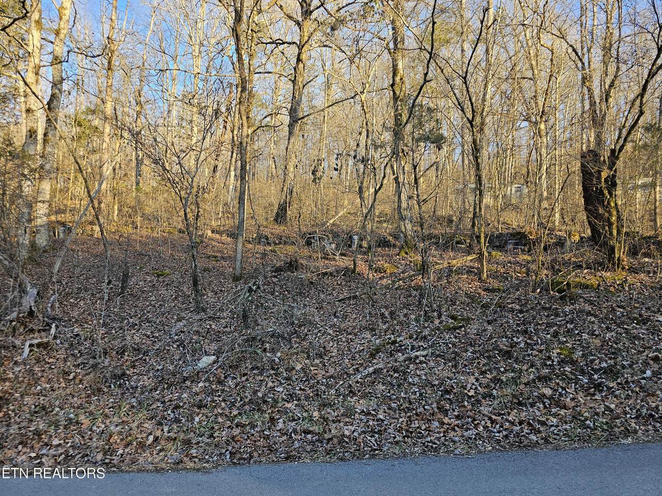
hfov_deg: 73.9
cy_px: 248
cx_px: 331
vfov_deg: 58.9
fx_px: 440
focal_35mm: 23
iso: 40
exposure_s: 1/180
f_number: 1.7
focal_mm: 6.3
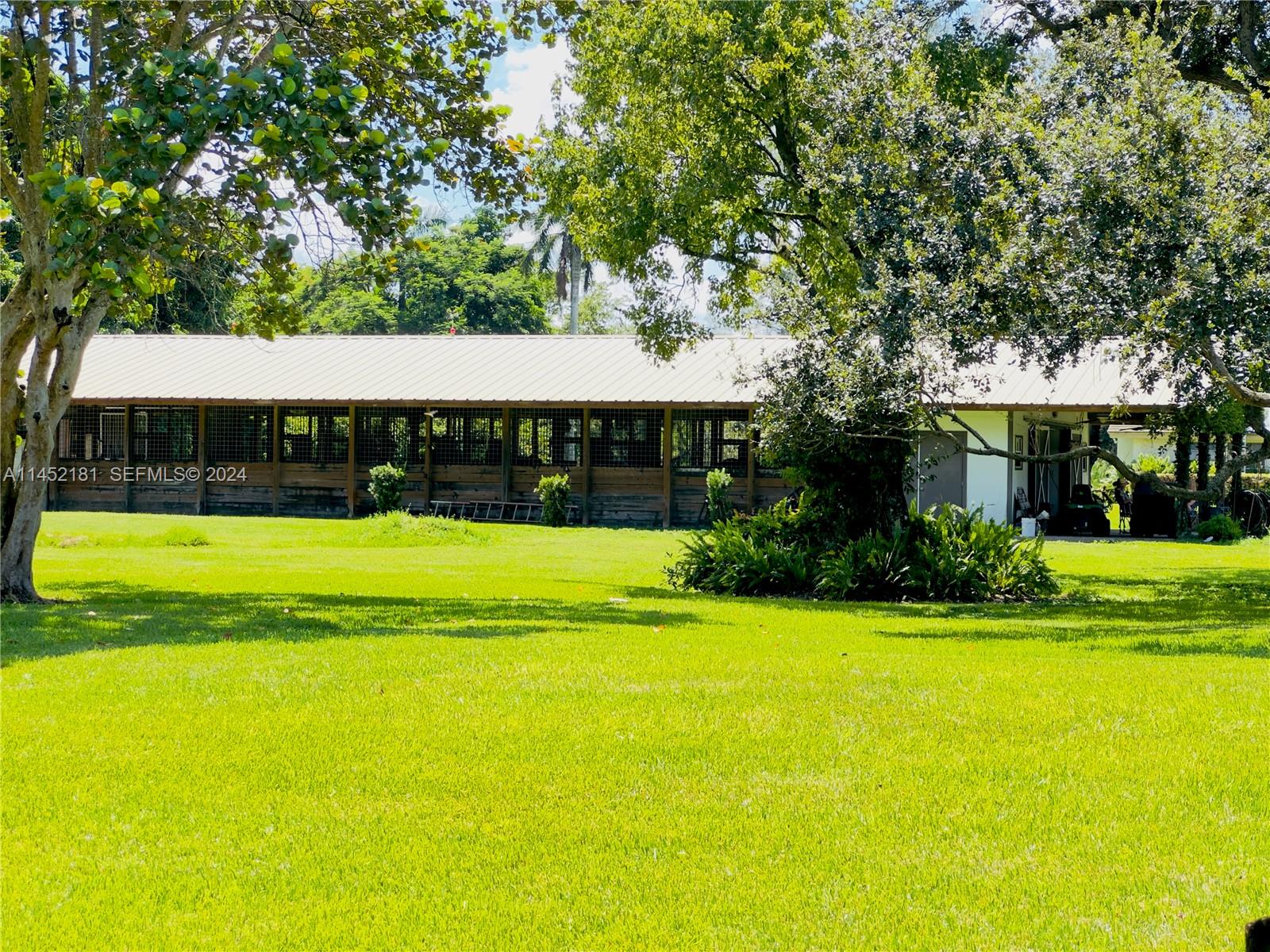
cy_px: 476
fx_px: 2825
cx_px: 635
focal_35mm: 77
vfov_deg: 19.1
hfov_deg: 25.3
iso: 32
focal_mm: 9
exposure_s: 1/183
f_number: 2.8
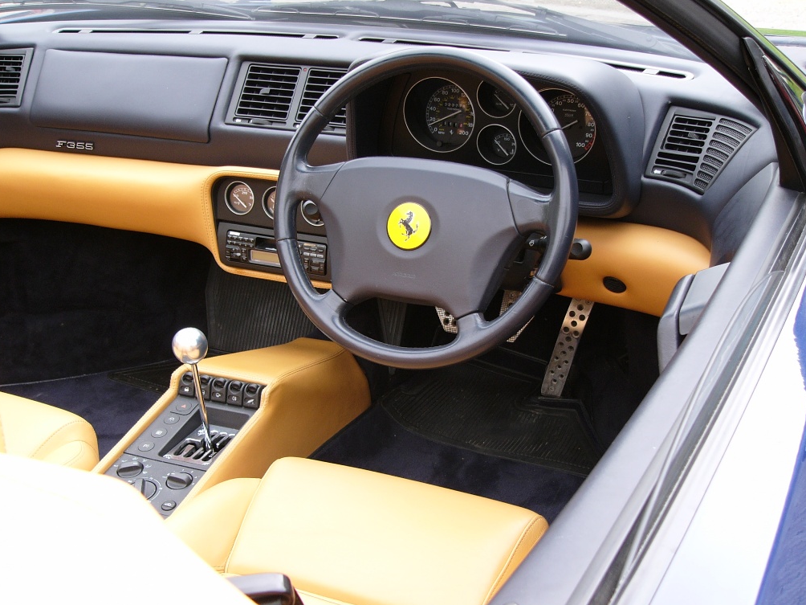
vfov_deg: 28.6
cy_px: 308
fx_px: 1187
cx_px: 400
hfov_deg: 37.5
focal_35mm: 51
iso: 50
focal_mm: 8.3
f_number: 2.8
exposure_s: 1/60
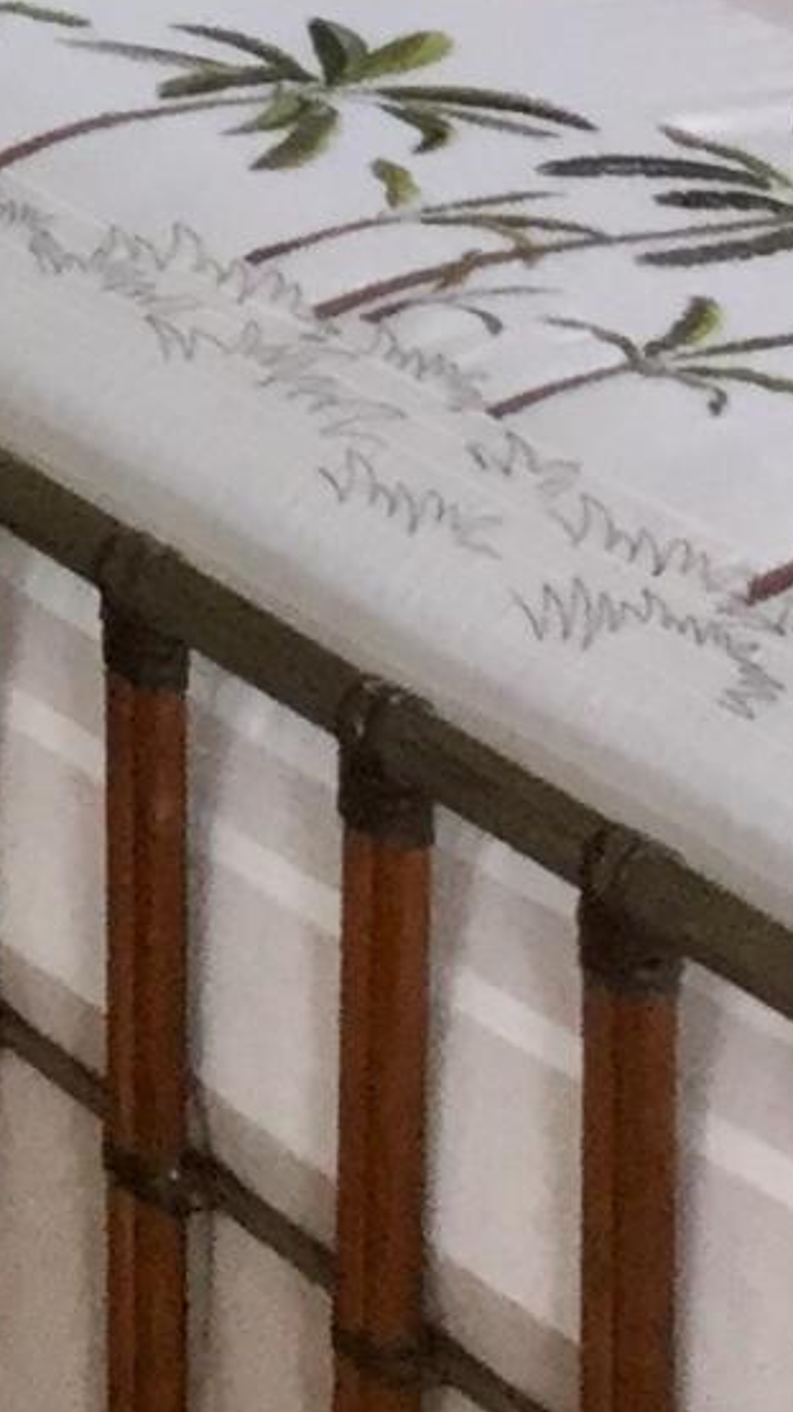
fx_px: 6851
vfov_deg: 10.8
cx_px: -1466
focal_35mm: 183
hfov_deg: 6.2
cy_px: -1366
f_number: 2.4
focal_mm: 3.3
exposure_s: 1/30
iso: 50
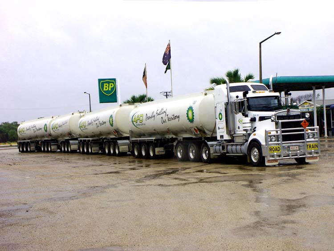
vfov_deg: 22.3
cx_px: 167
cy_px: 126
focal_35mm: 66
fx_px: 637
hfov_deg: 29.4
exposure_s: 1/250
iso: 100
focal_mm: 16.44
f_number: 6.7
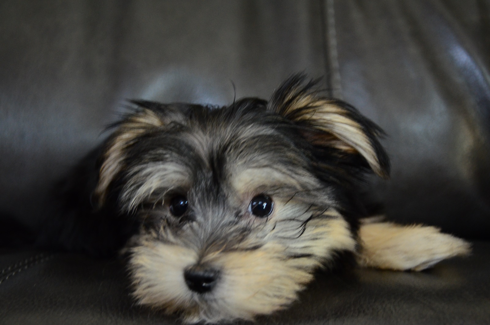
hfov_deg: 32.0
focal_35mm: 63
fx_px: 856
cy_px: 162
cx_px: 245
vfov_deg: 21.5
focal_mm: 42
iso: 1600
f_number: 4.8
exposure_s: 1/25
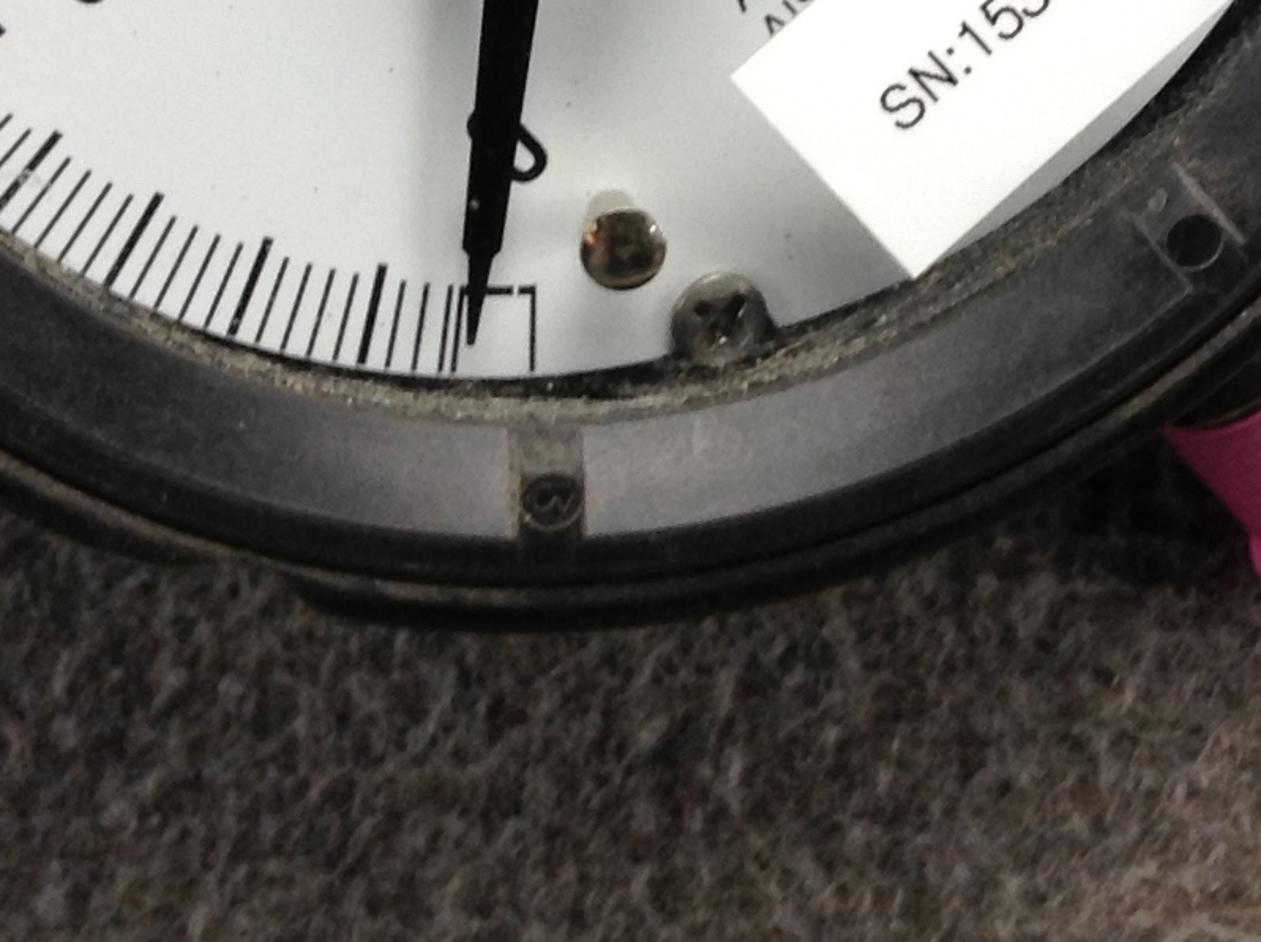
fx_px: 3893
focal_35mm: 107
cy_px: -379
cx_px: 702
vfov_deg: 13.2
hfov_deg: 18.4
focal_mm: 3.3
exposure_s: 1/40
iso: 32
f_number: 2.4
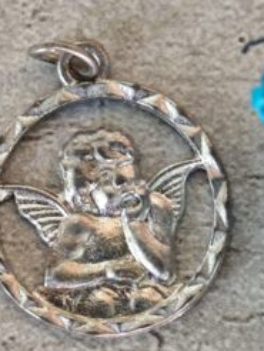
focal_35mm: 151
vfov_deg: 13.1
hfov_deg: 9.8
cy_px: 217
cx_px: 96
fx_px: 1533
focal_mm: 6.19
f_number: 1.65
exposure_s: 1/25
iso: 250
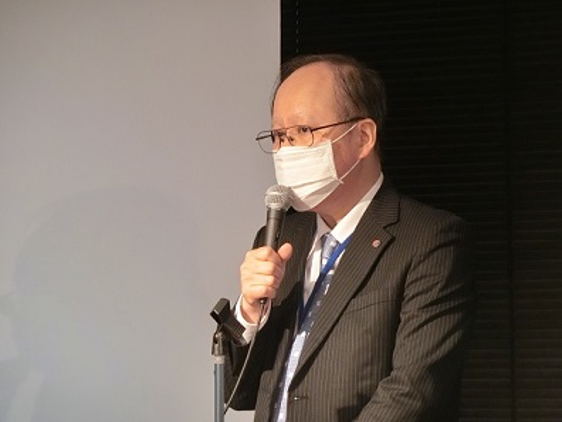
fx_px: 4140
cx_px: 281
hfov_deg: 7.8
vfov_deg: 5.8
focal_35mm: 255
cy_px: 211
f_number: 5.9
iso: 500
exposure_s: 1/30
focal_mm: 45.4
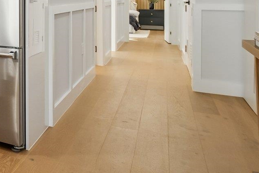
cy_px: -1
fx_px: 554
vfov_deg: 17.3
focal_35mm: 77
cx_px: -123
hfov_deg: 22.1
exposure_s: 1/100
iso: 640
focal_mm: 24
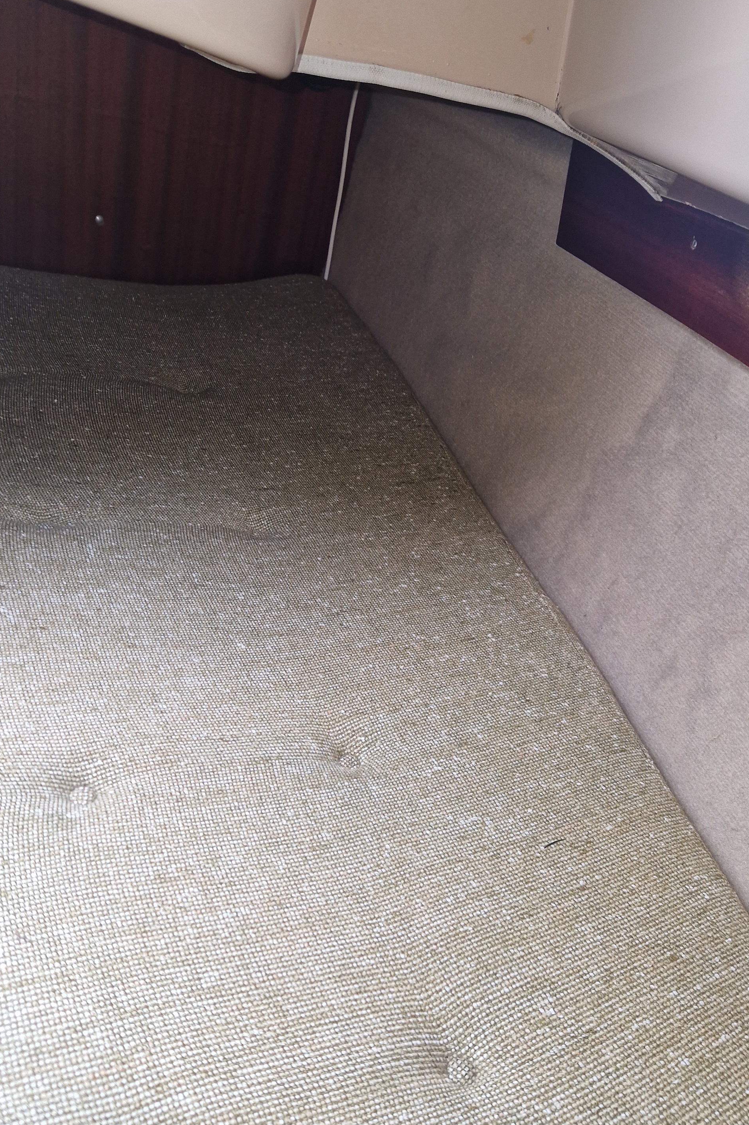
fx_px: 874
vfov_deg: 65.3
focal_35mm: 28
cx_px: 396
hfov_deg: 46.4
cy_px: 622
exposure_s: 1/100
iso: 200
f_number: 1.8
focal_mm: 5.4
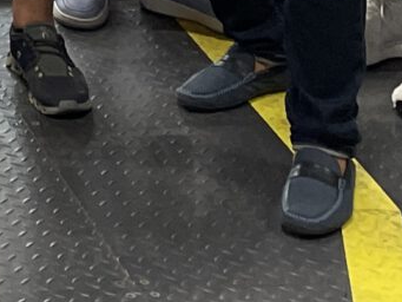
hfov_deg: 9.2
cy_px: -678
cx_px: -520
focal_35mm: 195
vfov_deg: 6.7
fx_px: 2265
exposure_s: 1/98
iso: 125
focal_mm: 4.2
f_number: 1.6
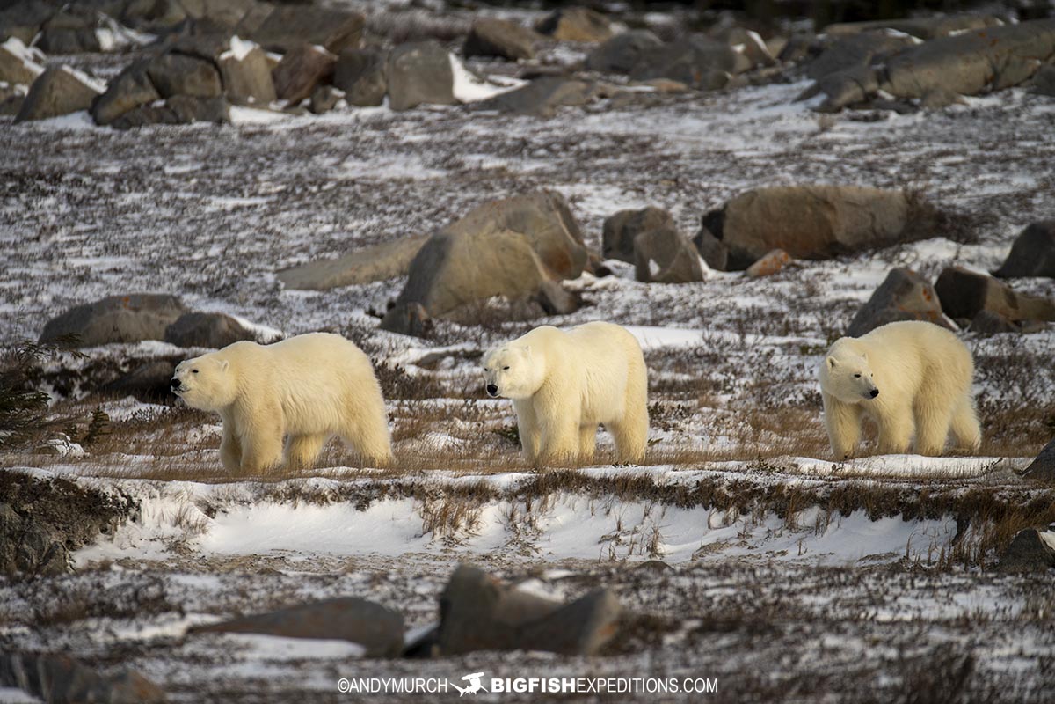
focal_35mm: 600
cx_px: 528
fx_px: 17582
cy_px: 352
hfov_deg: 3.4
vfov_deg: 2.3
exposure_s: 1/1250
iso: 280
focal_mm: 600
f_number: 6.3
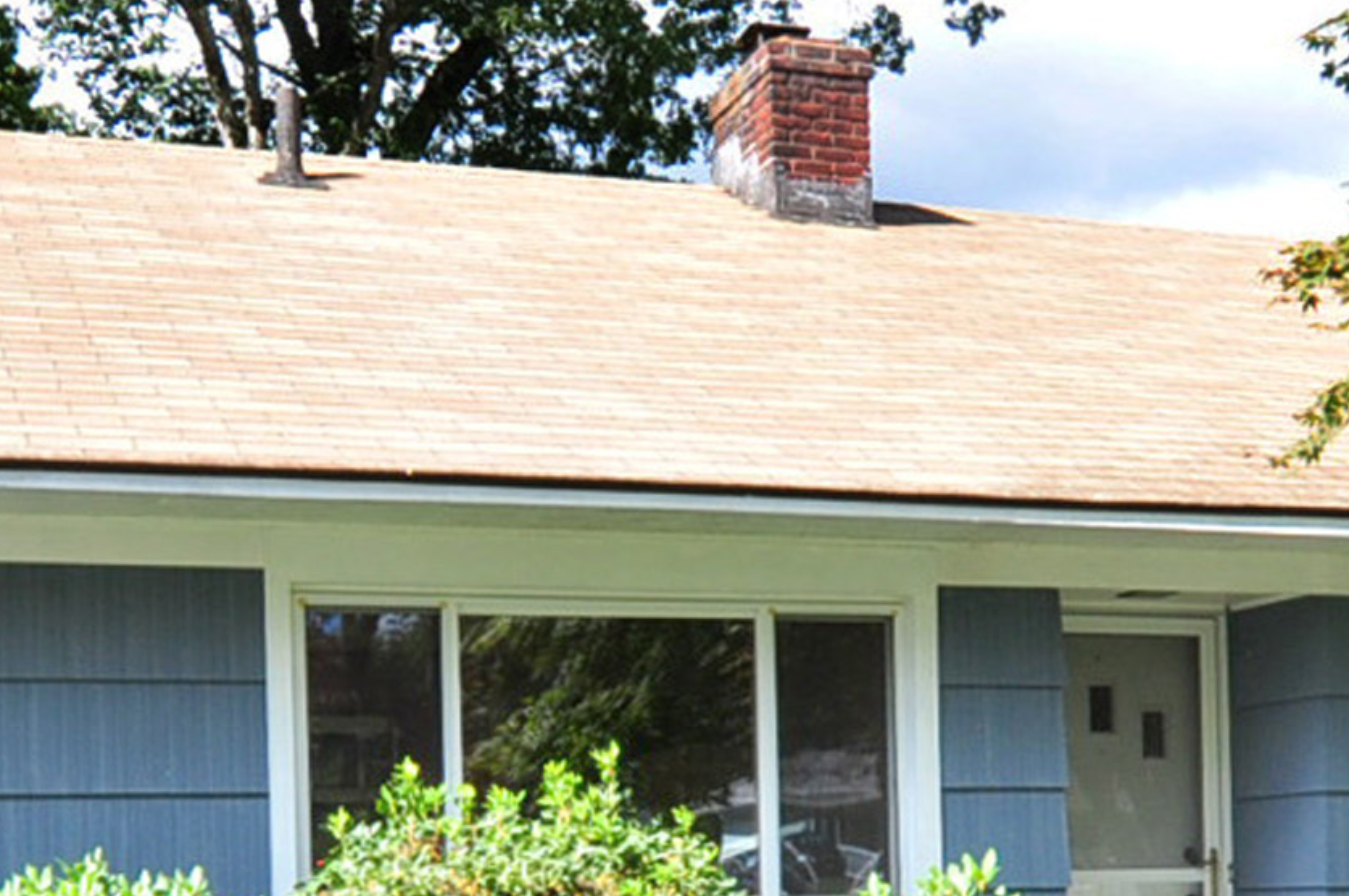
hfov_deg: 37.7
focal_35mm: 52
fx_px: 1946
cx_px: 422
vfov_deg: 25.1
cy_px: 823
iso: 320
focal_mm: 10
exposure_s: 1/200
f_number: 8
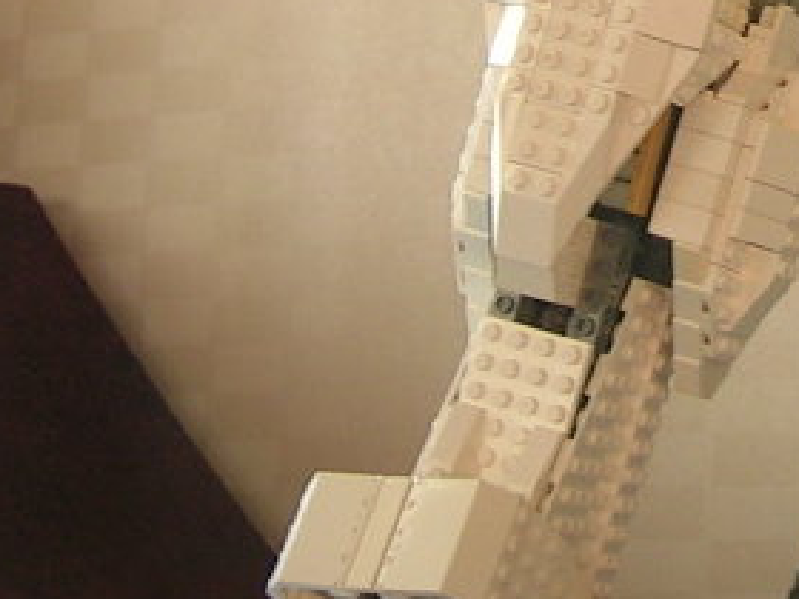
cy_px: -148
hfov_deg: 14.9
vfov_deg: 11.3
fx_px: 2954
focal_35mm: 128
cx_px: 927
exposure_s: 1/12.6
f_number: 2.8
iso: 50
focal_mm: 5.4
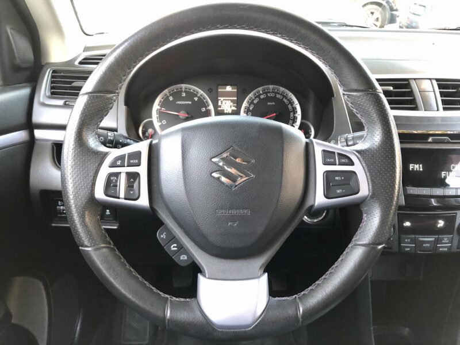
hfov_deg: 63.4
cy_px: 172
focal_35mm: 28
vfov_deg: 49.7
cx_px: 230
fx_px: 372
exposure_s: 1/7
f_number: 1.8
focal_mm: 3.99
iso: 80
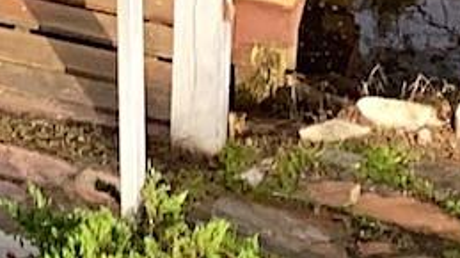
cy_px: -778
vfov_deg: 5.1
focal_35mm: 209
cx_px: -115
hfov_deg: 10.1
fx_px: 2546
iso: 25
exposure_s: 1/354
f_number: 2.4
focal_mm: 3.3
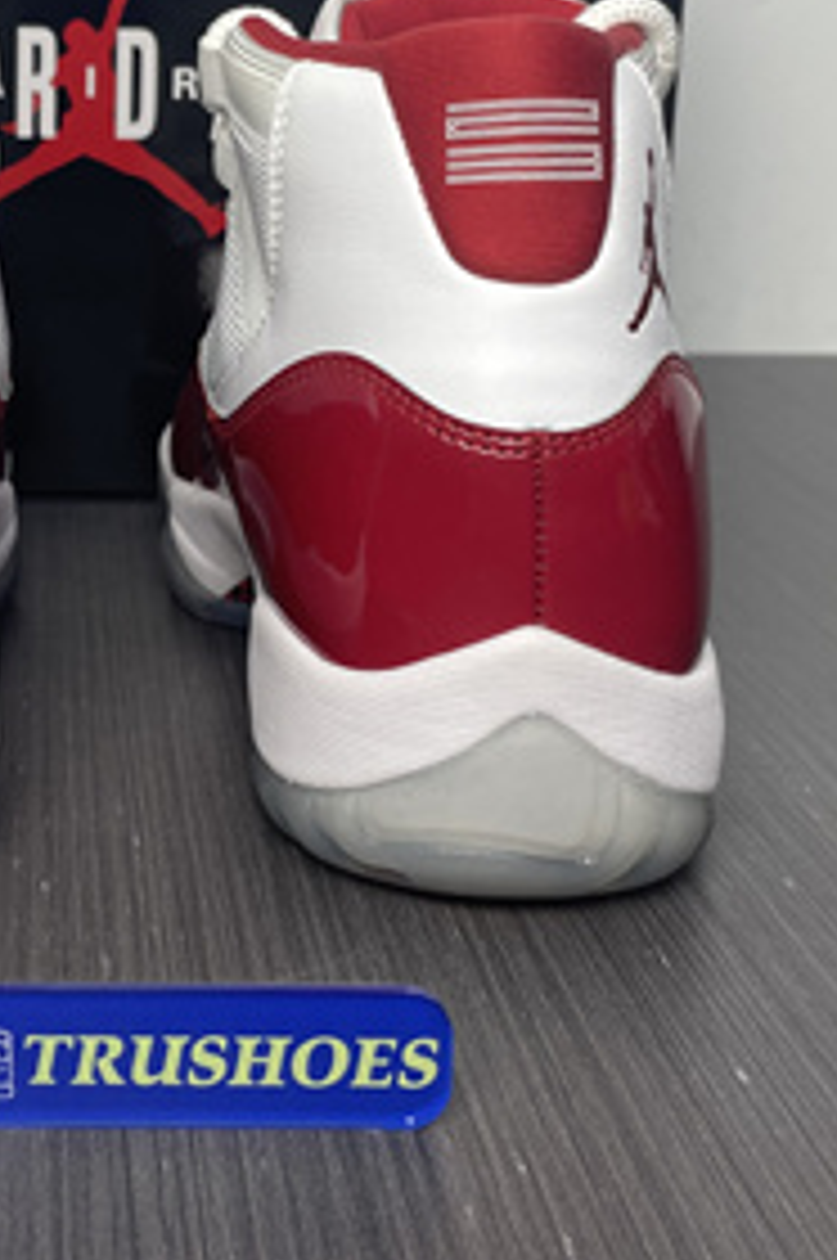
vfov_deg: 33.9
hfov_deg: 22.7
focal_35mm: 58
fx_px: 2028
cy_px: 333
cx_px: 76
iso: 32
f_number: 1.6
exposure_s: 1/104
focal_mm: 4.2
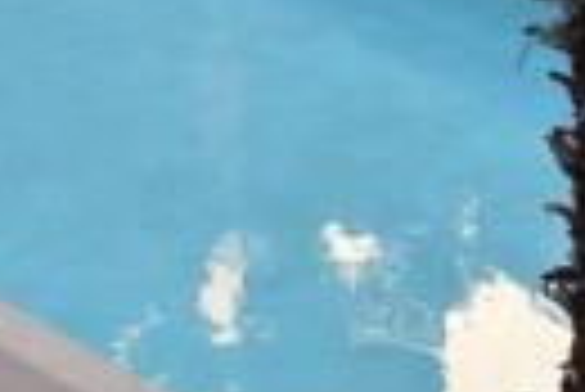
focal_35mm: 177
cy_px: 324
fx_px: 2879
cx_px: 140
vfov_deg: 7.8
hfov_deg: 11.6
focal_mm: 24
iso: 400
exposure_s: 1/100
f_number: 5
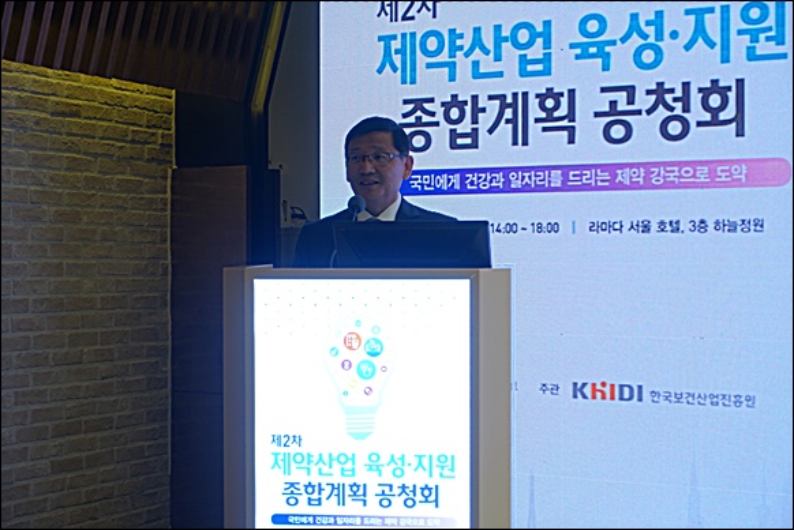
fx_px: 1457
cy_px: 265
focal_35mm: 66
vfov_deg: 20.6
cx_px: 397
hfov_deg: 30.5
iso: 200
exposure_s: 1/80
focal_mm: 24.09
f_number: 2.8
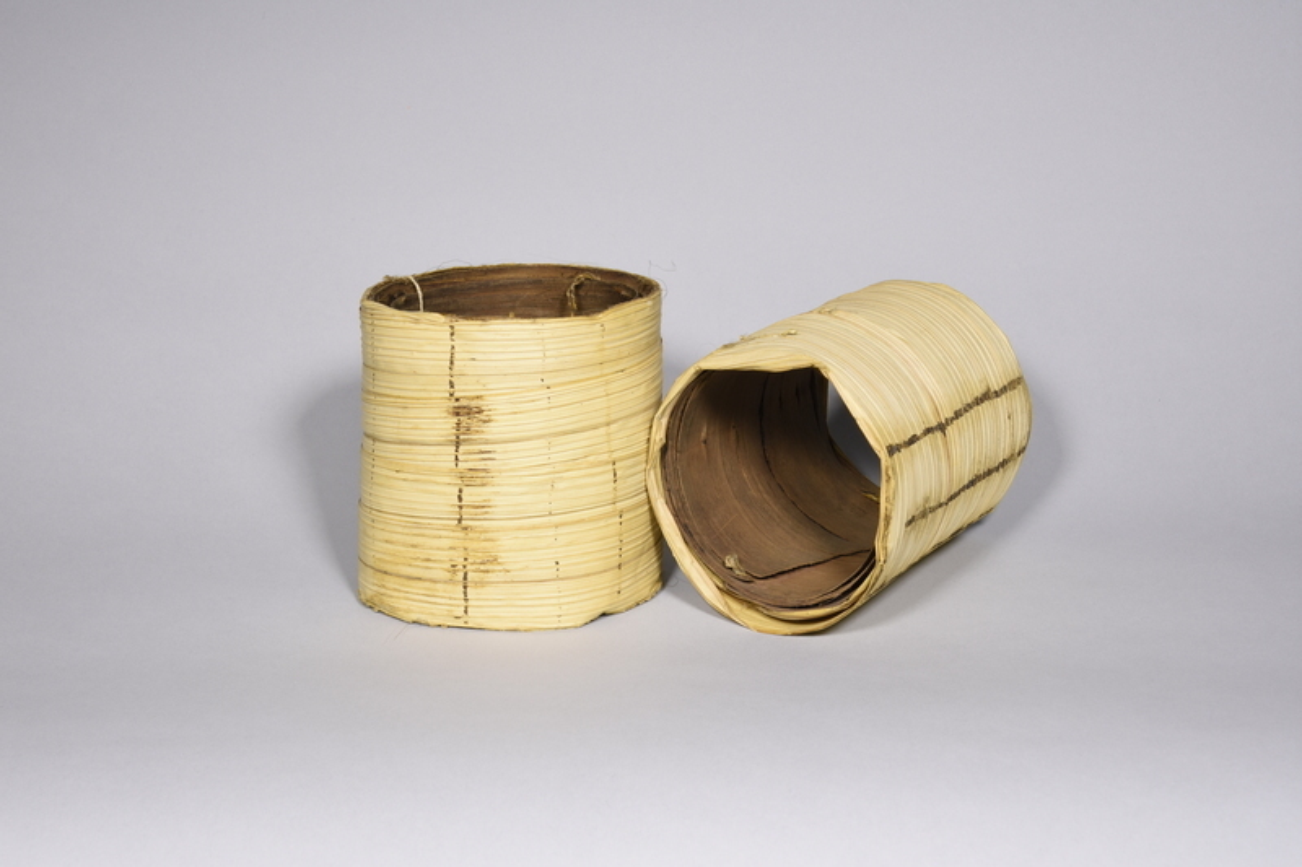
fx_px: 2495
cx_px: 651
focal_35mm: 69
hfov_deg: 29.2
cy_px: 434
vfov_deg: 19.7
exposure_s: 1/125
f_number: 13
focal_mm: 46
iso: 400
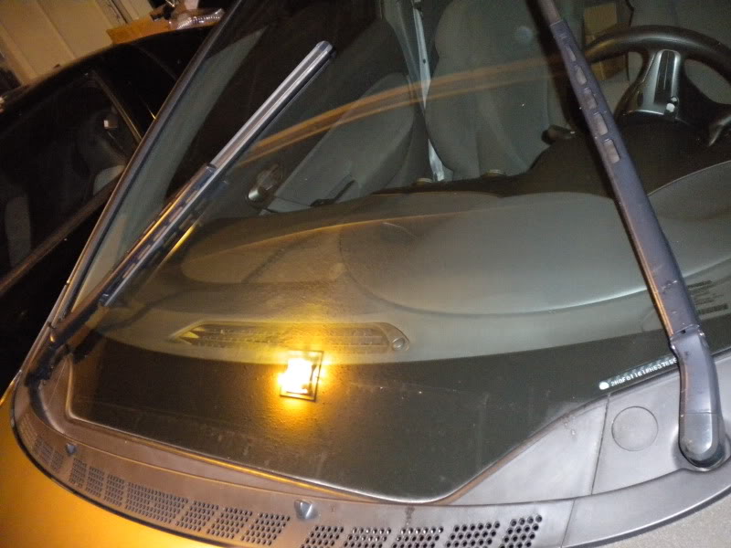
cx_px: 366
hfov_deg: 52.6
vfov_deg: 40.7
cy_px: 274
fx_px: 739
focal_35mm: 35
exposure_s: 1/30
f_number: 3.1
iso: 800
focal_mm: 6.3
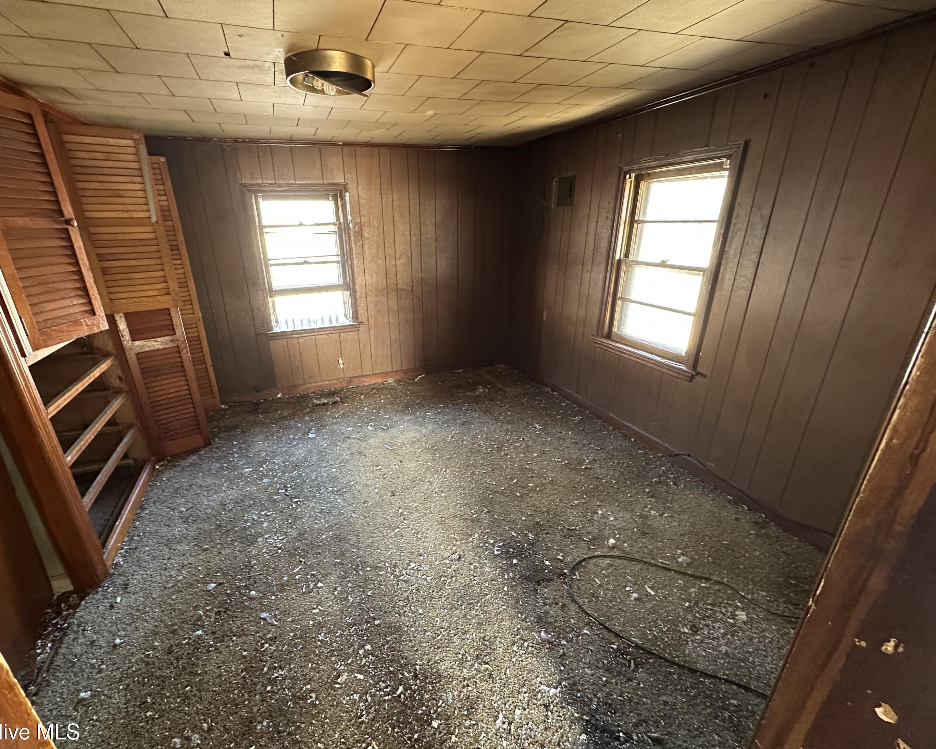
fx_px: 416
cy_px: 382
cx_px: 429
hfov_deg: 96.6
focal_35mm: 15
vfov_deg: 84.0
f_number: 2.2
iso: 640
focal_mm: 2.22
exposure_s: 1/60
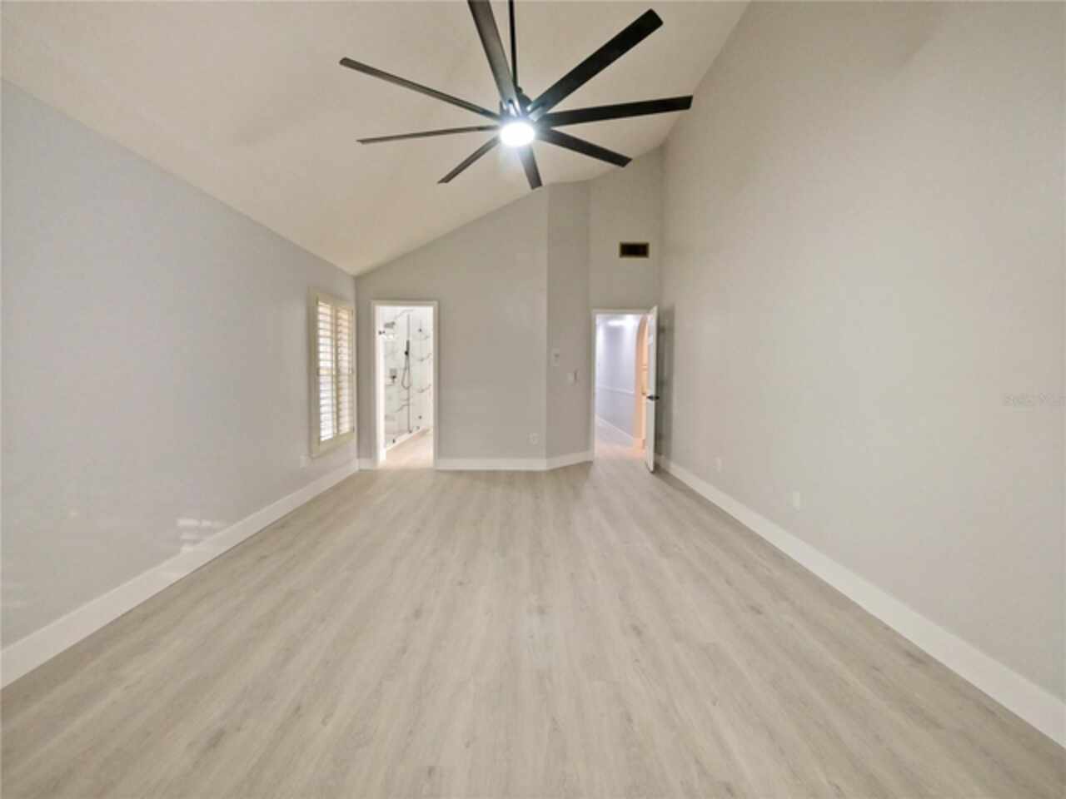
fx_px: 431
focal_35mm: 14
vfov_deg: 85.7
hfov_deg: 102.1
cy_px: 400
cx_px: 533
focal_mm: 7
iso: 3200
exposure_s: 1/50
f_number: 4
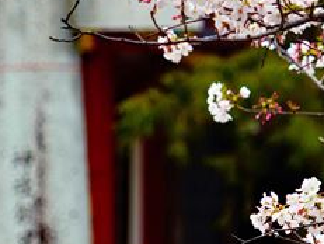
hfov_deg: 2.8
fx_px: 6731
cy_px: 162
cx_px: 306
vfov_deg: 2.1
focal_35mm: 718
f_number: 5.6
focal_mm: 216
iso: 250
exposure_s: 1/250
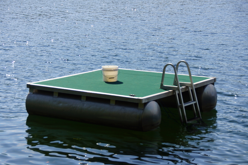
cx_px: 124
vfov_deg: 13.0
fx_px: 723
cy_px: 82
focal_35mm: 105
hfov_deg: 19.5
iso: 100
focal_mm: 70
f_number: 5.6
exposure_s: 1/125
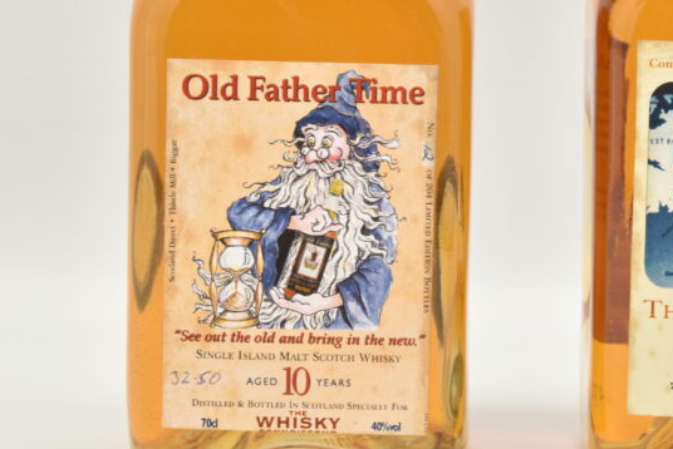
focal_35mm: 129
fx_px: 2412
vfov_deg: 10.6
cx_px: 506
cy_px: 96
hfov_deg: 15.8
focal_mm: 45
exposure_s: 1/100
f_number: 10
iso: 100
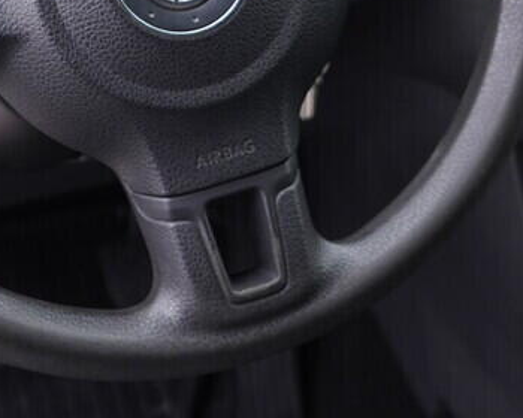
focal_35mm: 99
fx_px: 1532
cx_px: 170
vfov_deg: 15.1
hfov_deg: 19.3
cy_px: -62
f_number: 2.8
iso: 320
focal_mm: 24
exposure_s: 1/40
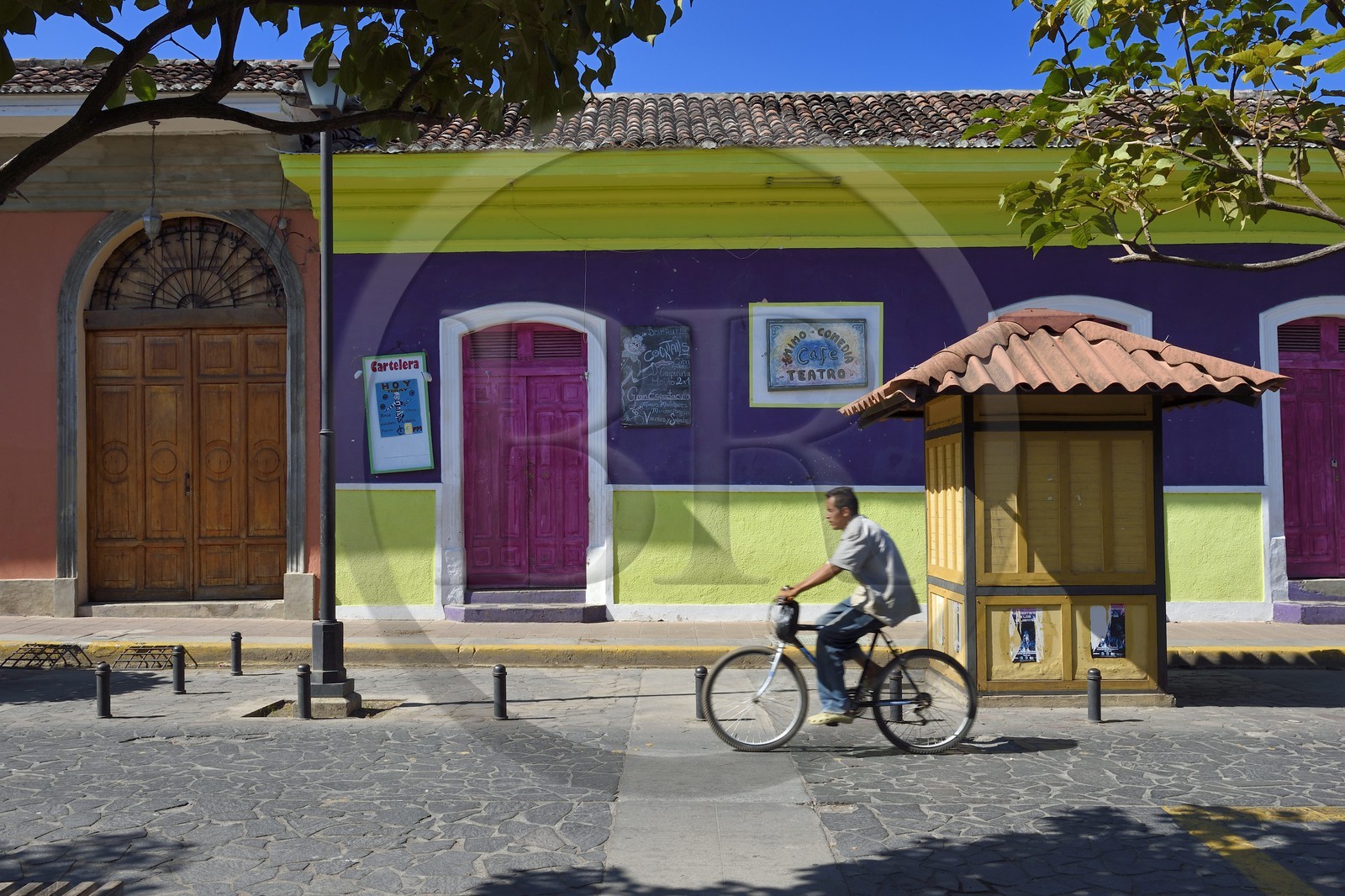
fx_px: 1195
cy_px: 448
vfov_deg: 41.1
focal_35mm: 32
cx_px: 672
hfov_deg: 58.7
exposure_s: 1/200
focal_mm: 32
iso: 200
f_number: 14
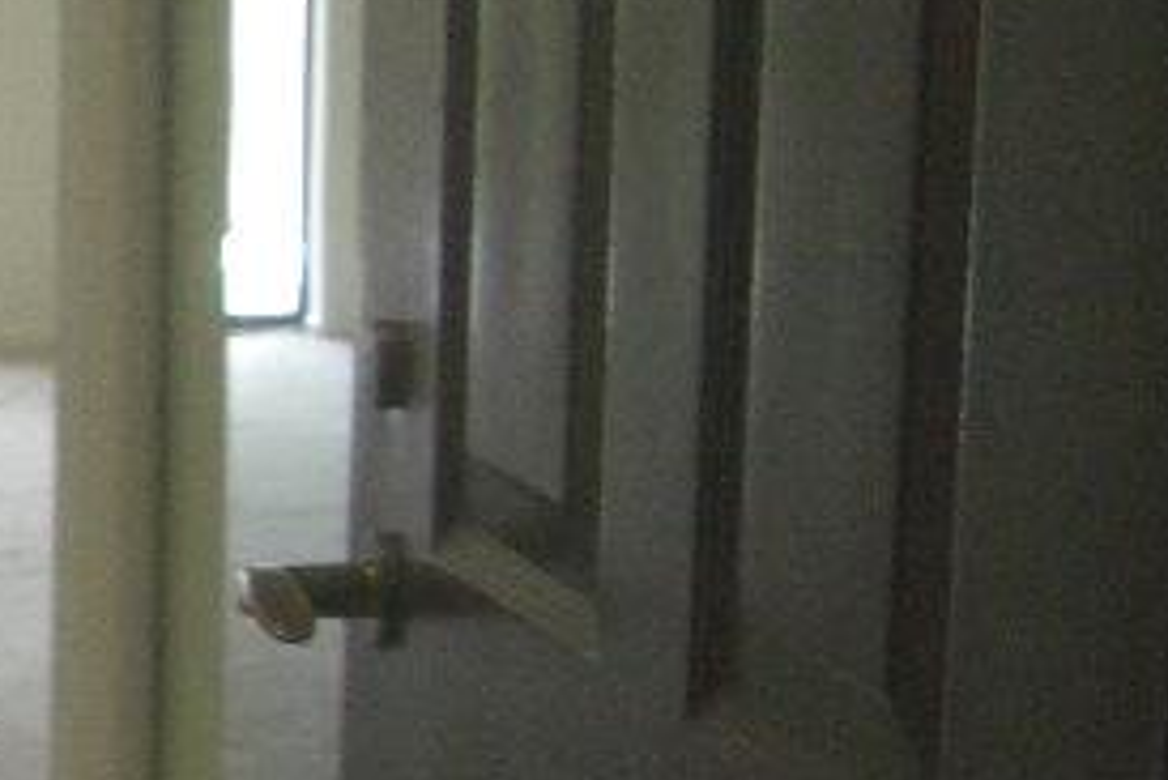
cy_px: 789
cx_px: -916
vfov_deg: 10.0
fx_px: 4415
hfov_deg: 13.5
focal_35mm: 136
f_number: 2.6
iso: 100
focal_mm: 5.8
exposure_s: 1/80
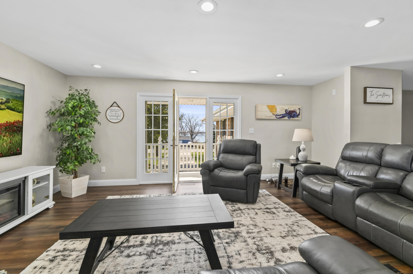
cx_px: 206
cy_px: 137
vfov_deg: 77.2
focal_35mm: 15
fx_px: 172
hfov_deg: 100.4
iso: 250
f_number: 8
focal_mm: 15
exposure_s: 1/10
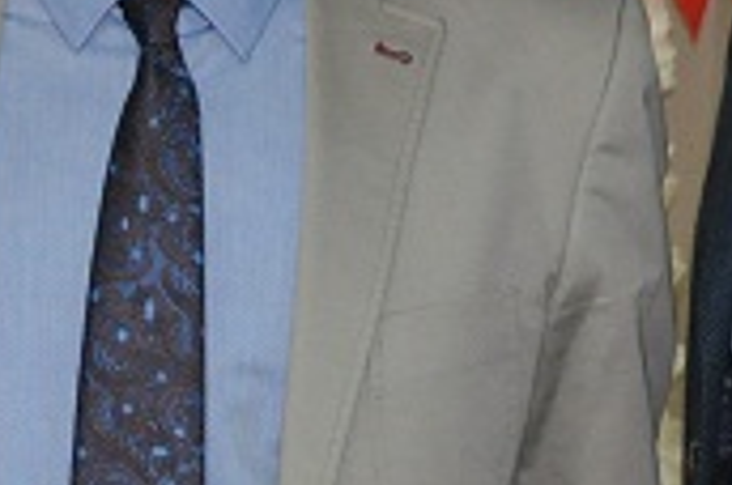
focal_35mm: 218
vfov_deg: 6.3
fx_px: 4422
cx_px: -102
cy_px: 281
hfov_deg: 9.4
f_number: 4.5
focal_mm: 25
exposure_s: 1/60
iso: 1000
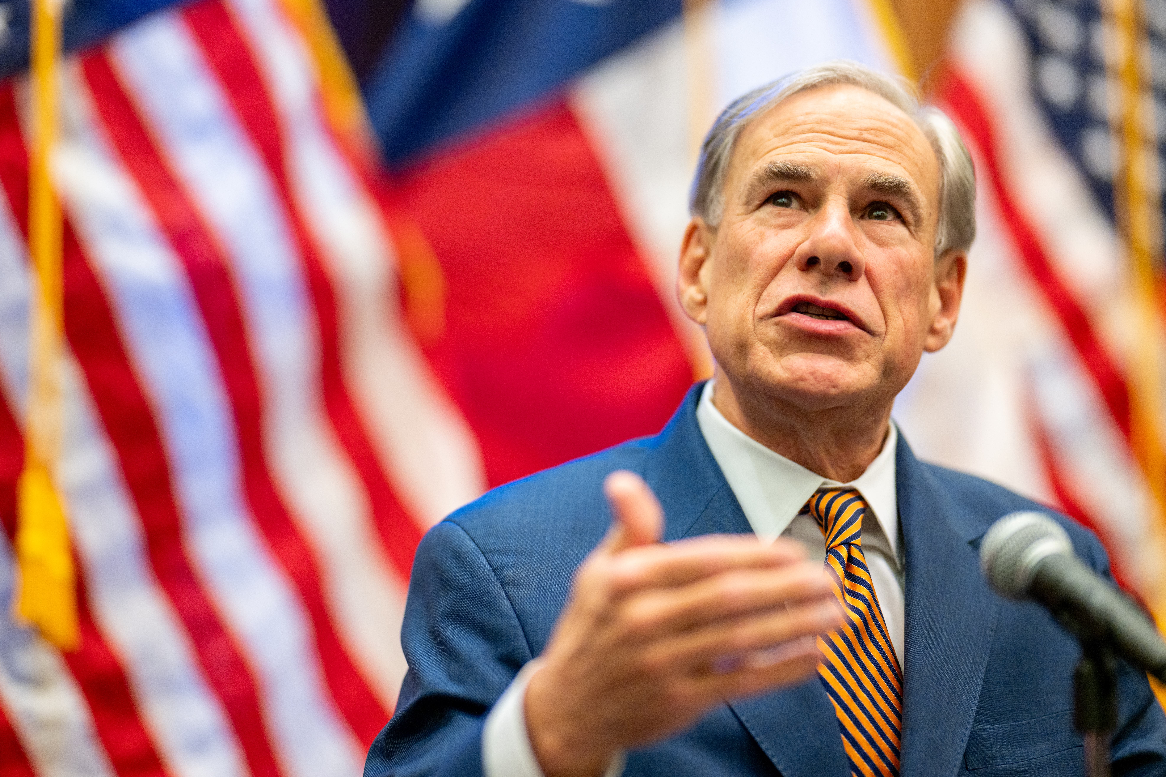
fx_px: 2882
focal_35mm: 89
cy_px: 372
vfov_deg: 15.4
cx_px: 572
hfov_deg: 22.9
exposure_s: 1/125
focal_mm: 85
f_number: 1.2
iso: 250
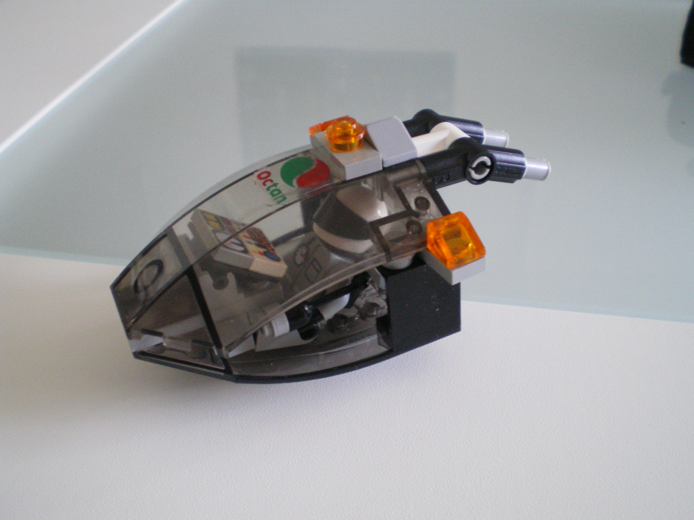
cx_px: 347
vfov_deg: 37.7
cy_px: 260
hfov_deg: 49.0
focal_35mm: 38
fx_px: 762
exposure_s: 1/8
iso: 400
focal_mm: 6.3
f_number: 3.1
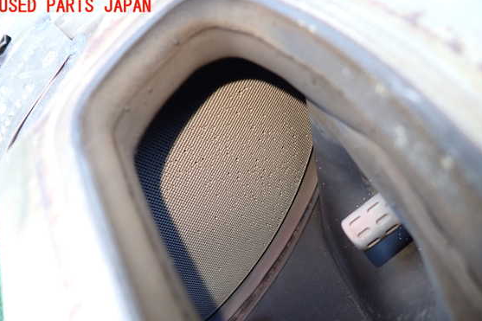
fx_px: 375
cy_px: 190
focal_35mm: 28
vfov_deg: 46.2
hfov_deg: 65.4
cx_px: 254
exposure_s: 1/40
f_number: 2
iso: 200
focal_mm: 4.5
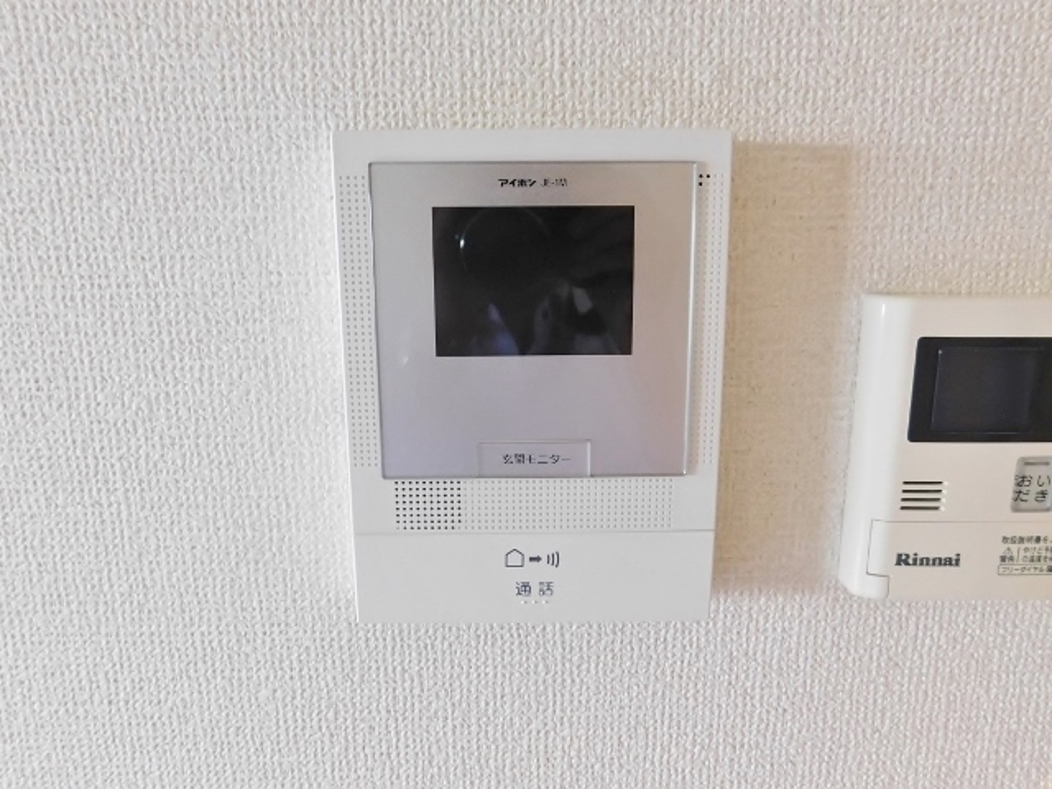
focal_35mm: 24
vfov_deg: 56.8
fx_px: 729
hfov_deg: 71.6
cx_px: 526
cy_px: 394
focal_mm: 4.1
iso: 320
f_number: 3
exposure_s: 1/30
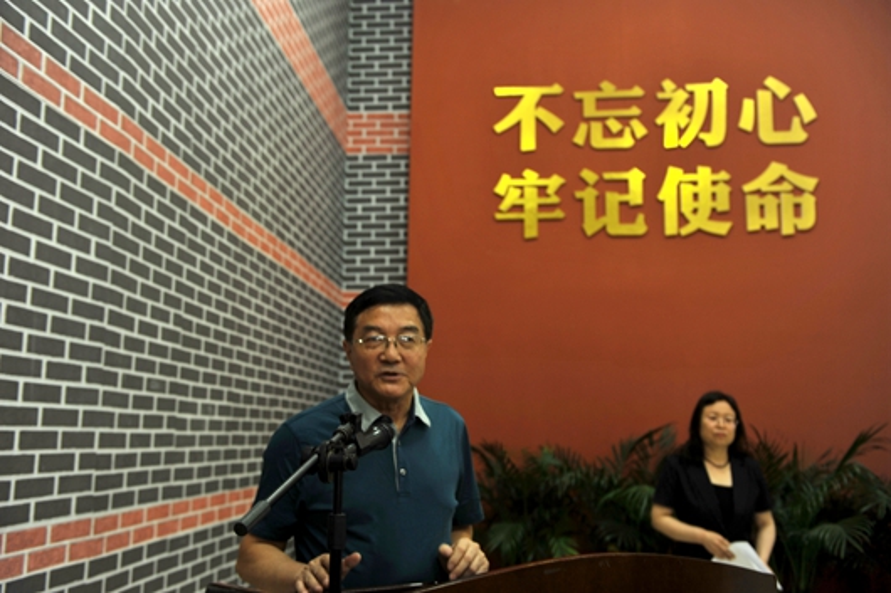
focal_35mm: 38
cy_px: 296
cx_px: 446
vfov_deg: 35.0
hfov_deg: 50.7
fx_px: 940
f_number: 3.5
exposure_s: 1/25
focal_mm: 38
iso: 200
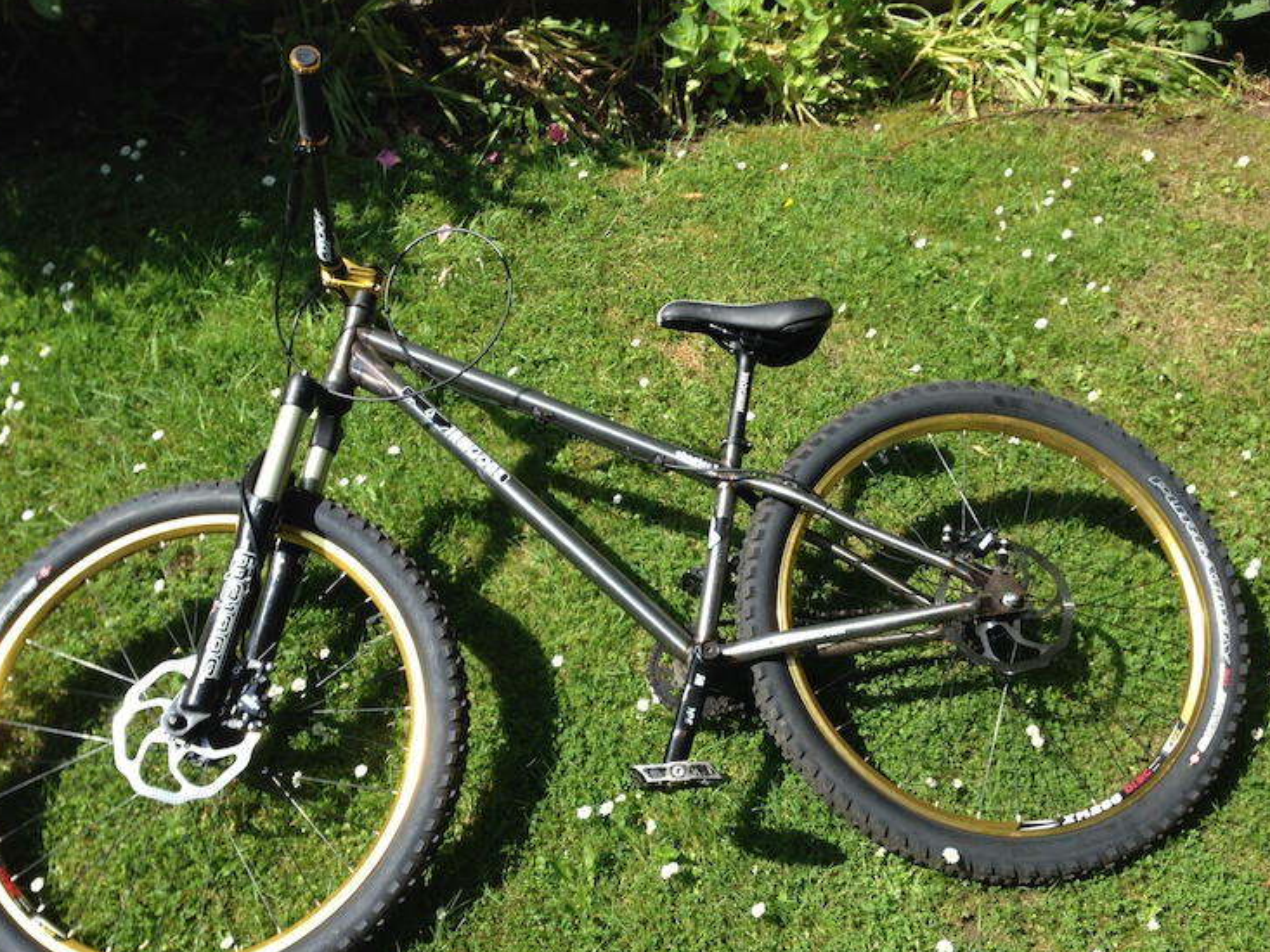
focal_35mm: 36
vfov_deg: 39.6
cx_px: 584
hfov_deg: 51.3
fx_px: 1321
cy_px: 509
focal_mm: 4.12
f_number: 2.4
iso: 50
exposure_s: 1/723
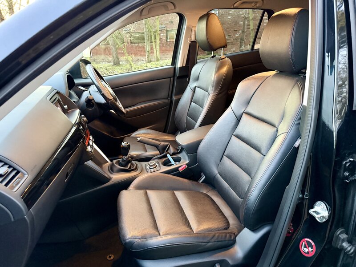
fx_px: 247
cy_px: 134
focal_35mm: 24
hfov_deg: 71.6
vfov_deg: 56.8
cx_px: 178
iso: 1000
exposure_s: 1/36
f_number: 1.78
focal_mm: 6.76
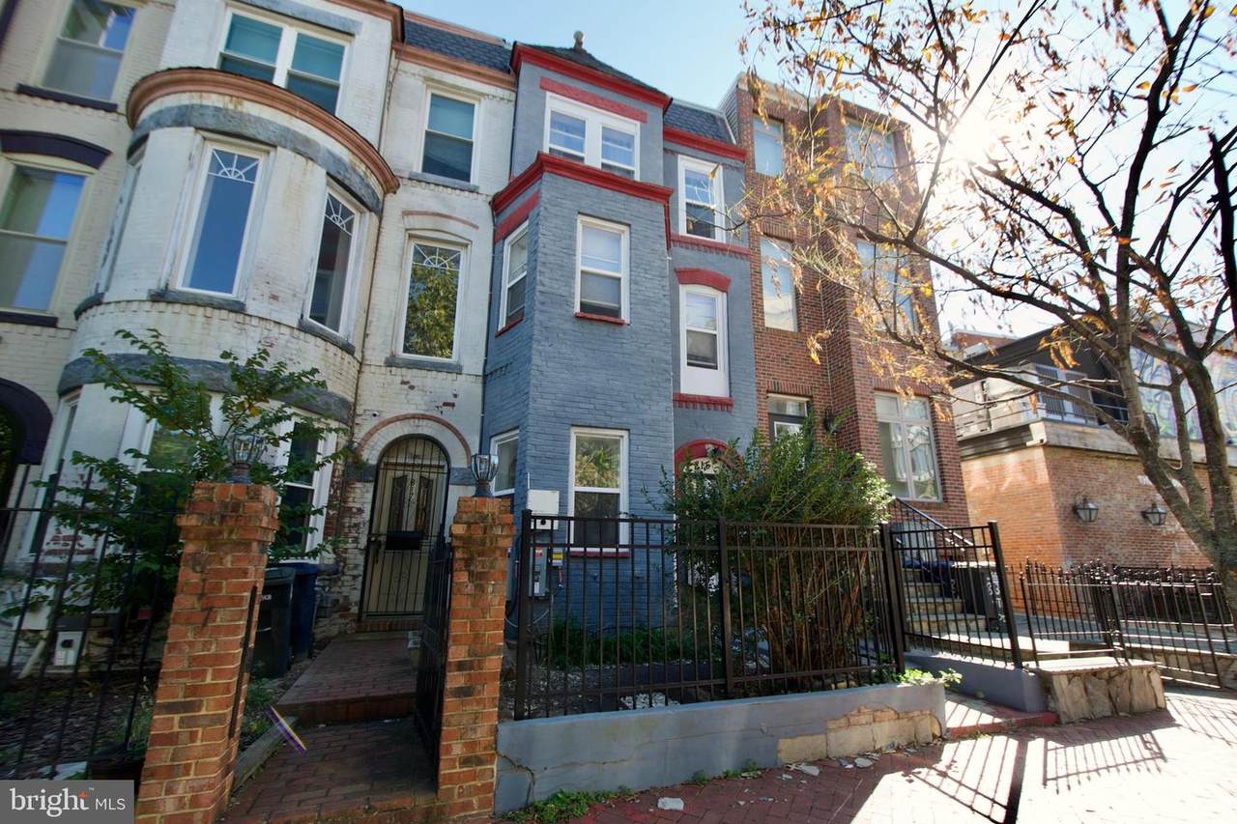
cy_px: 412
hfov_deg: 100.4
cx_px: 618
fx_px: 515
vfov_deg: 77.3
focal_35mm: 15
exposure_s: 1/80
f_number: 7.1
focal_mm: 10
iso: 100
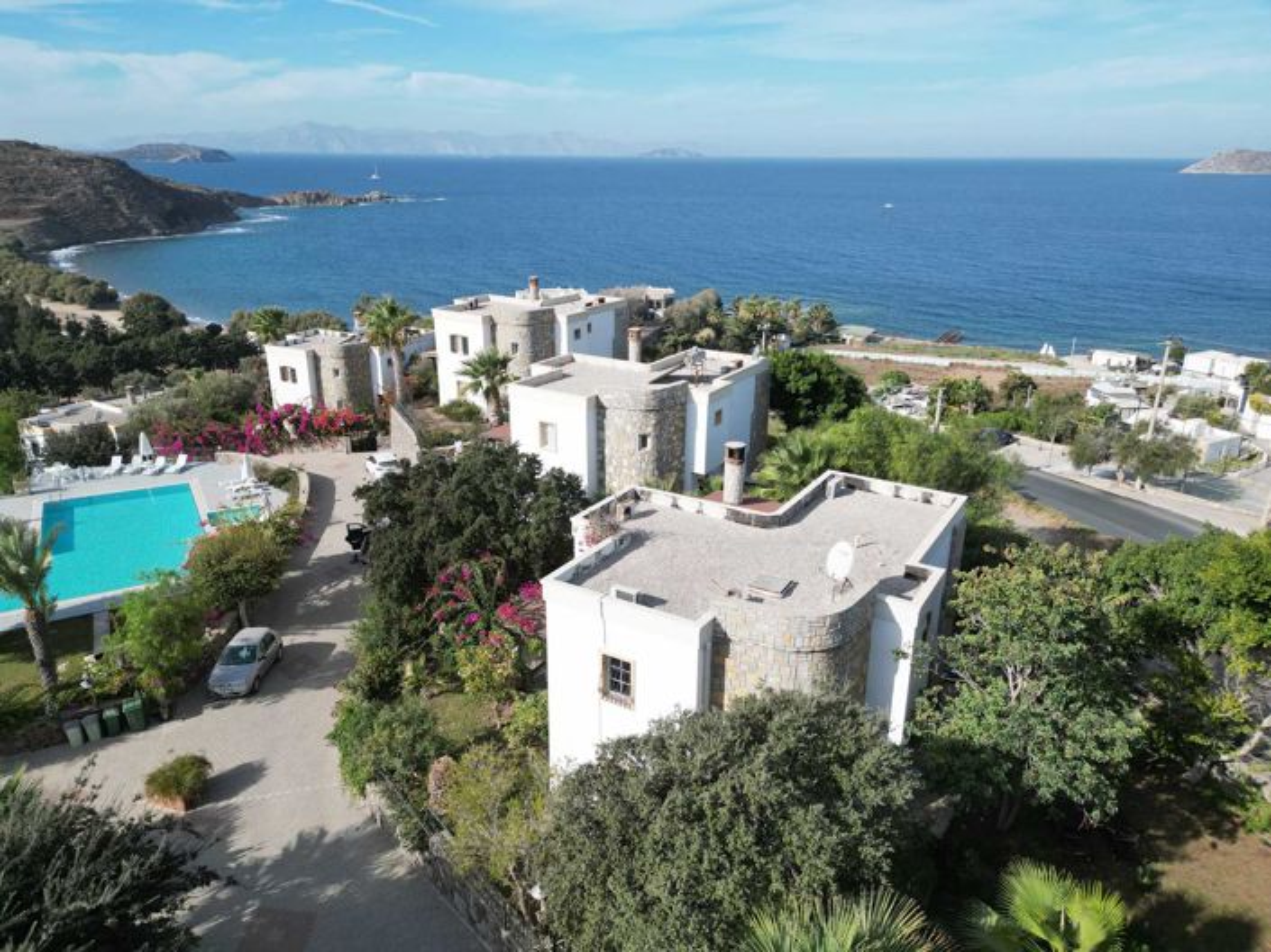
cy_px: 476
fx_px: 881
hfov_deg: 71.6
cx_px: 636
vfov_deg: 56.8
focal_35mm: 24
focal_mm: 6.72
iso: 200
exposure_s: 1/3200
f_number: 1.7
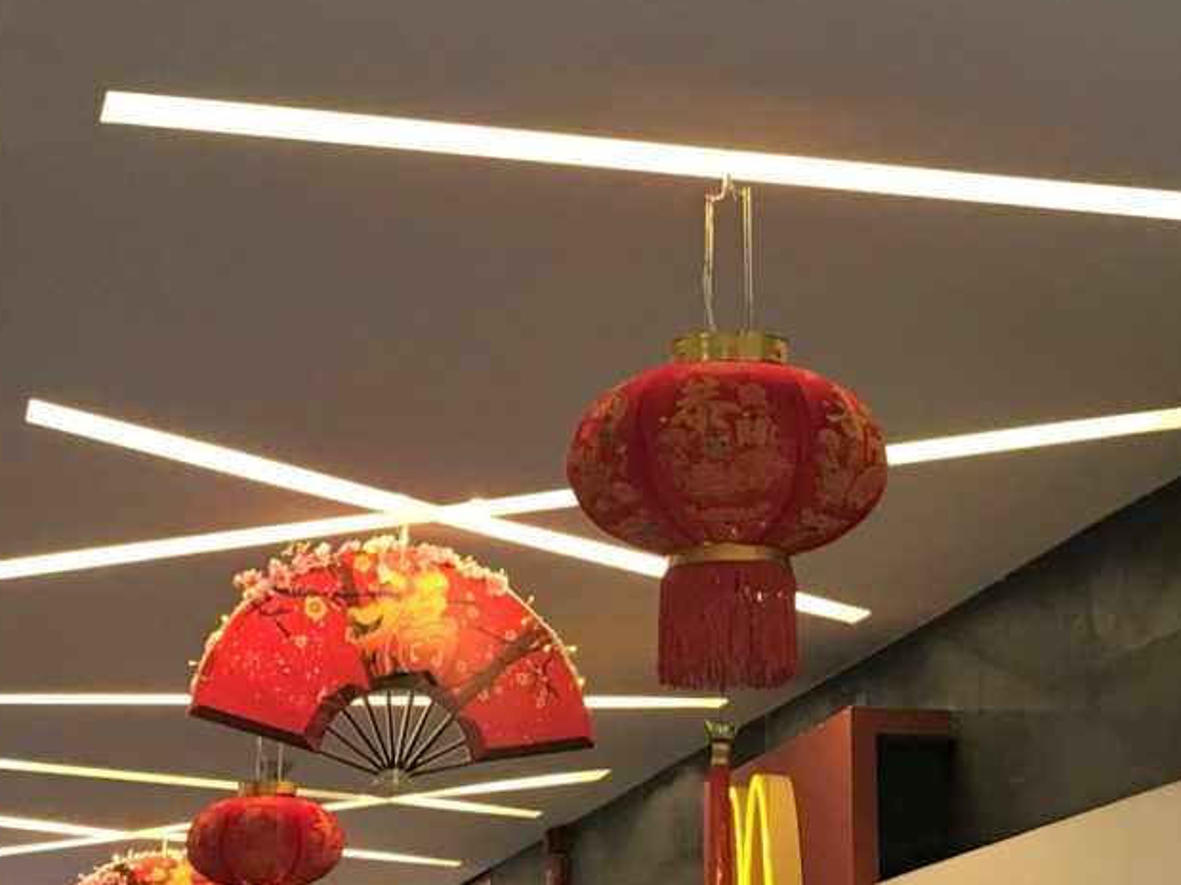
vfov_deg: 15.3
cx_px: 765
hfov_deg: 20.4
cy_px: 187
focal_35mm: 96
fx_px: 3275
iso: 50
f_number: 2.2
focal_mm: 4.15
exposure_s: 1/17
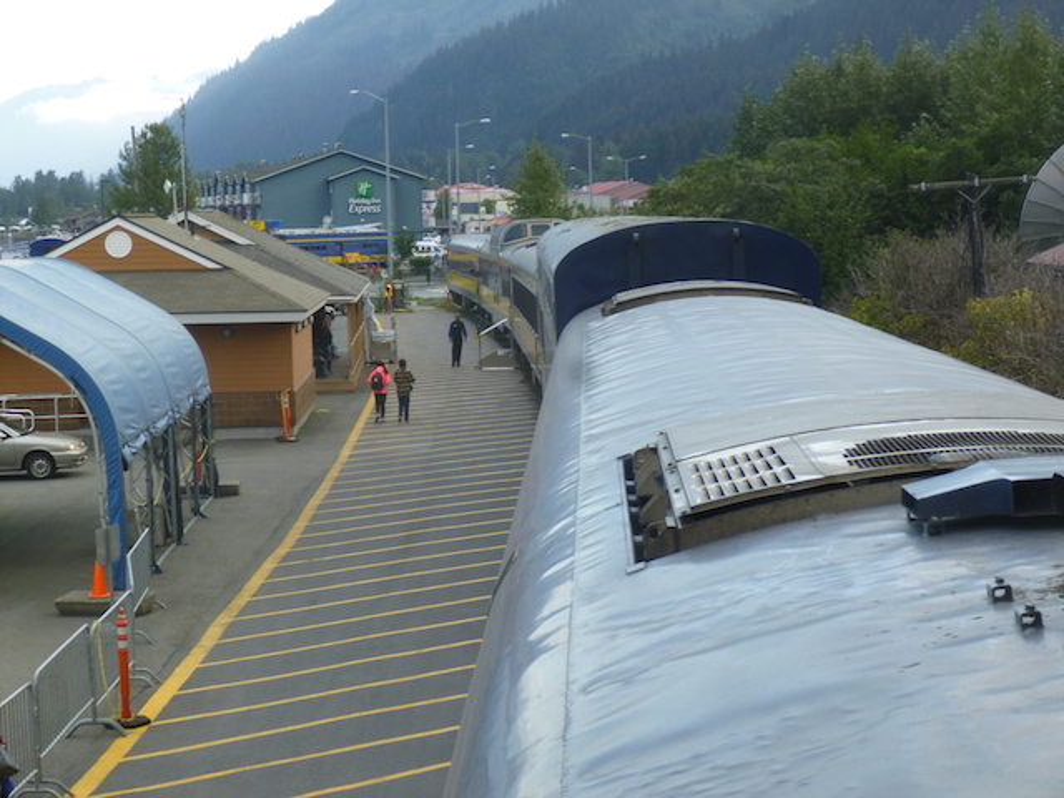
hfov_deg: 26.7
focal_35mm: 73
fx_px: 2244
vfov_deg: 20.2
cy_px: 399
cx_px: 532
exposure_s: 1/160
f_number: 4.7
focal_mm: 13.2
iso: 100
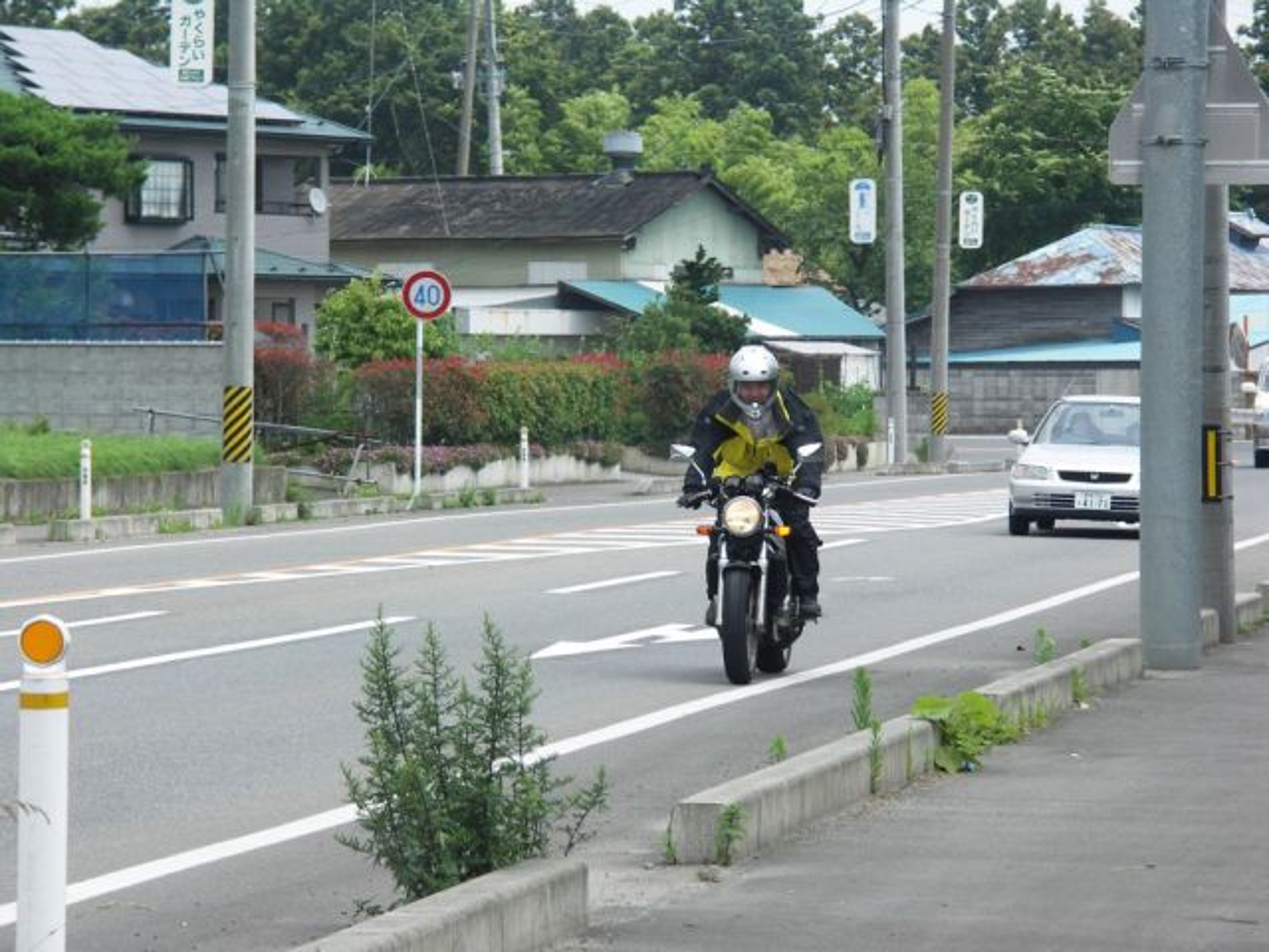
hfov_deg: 11.4
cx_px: 634
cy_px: 476
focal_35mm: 173
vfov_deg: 8.6
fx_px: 6342
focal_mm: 44.7
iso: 50
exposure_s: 1/250
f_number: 4.5
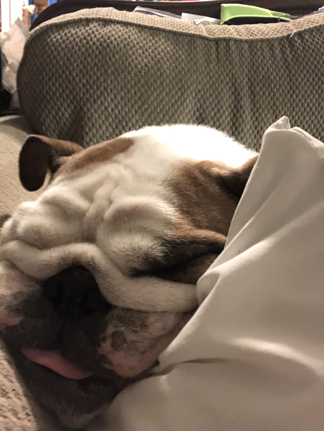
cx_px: 162
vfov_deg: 56.8
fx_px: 399
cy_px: 216
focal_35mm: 32
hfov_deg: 44.2
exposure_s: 1/15
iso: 500
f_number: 2.2
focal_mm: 2.87
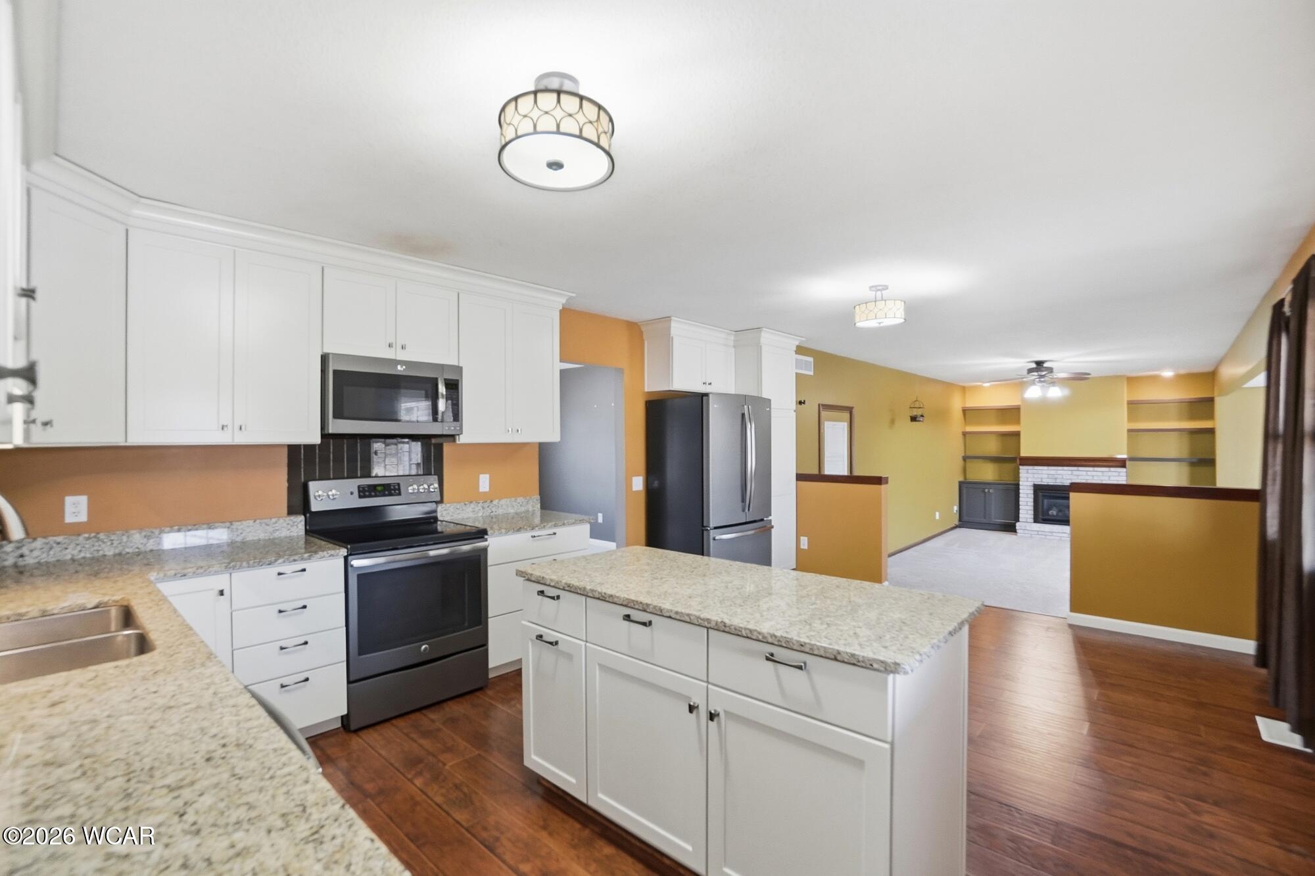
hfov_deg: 100.4
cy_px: 438
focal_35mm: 15
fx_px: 548
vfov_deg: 77.3
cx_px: 658
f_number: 5.6
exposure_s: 1/60
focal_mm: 10
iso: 125
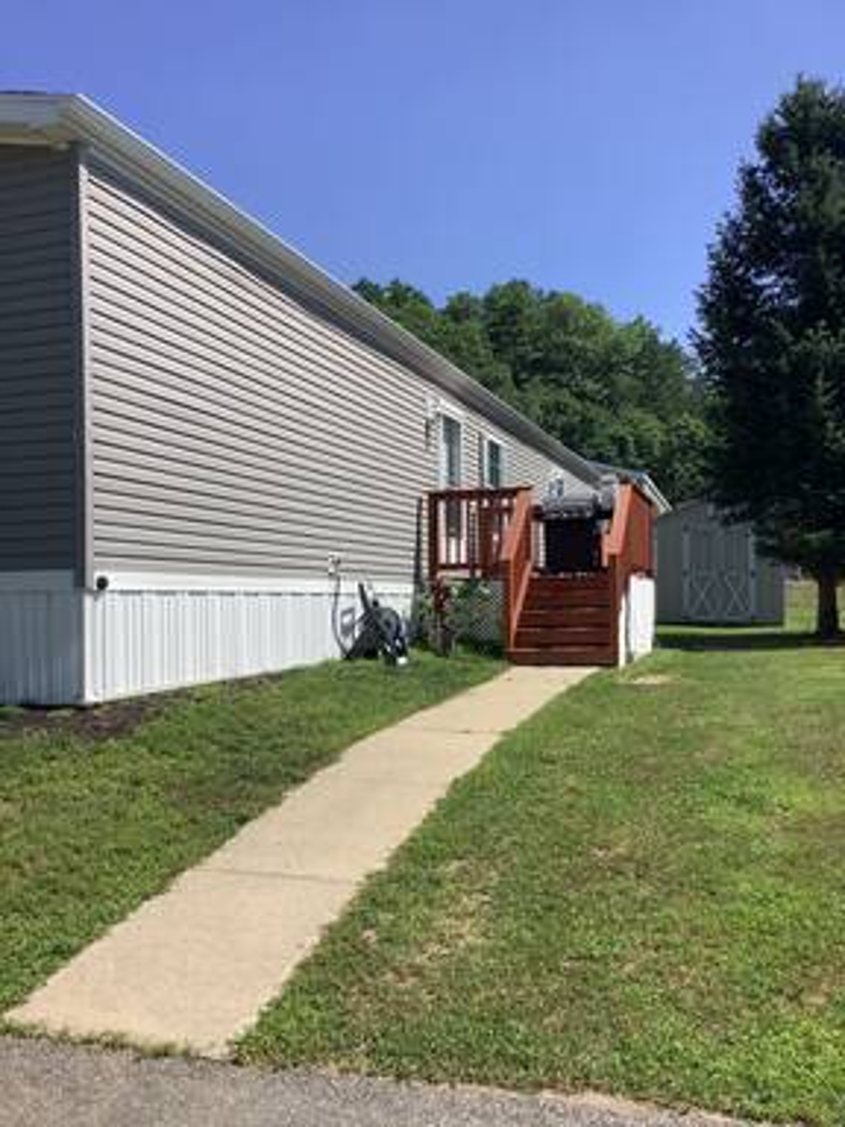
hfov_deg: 45.4
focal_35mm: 31
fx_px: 1009
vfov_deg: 58.4
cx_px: 422
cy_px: 564
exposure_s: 1/1567
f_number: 2.4
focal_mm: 3.3
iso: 25
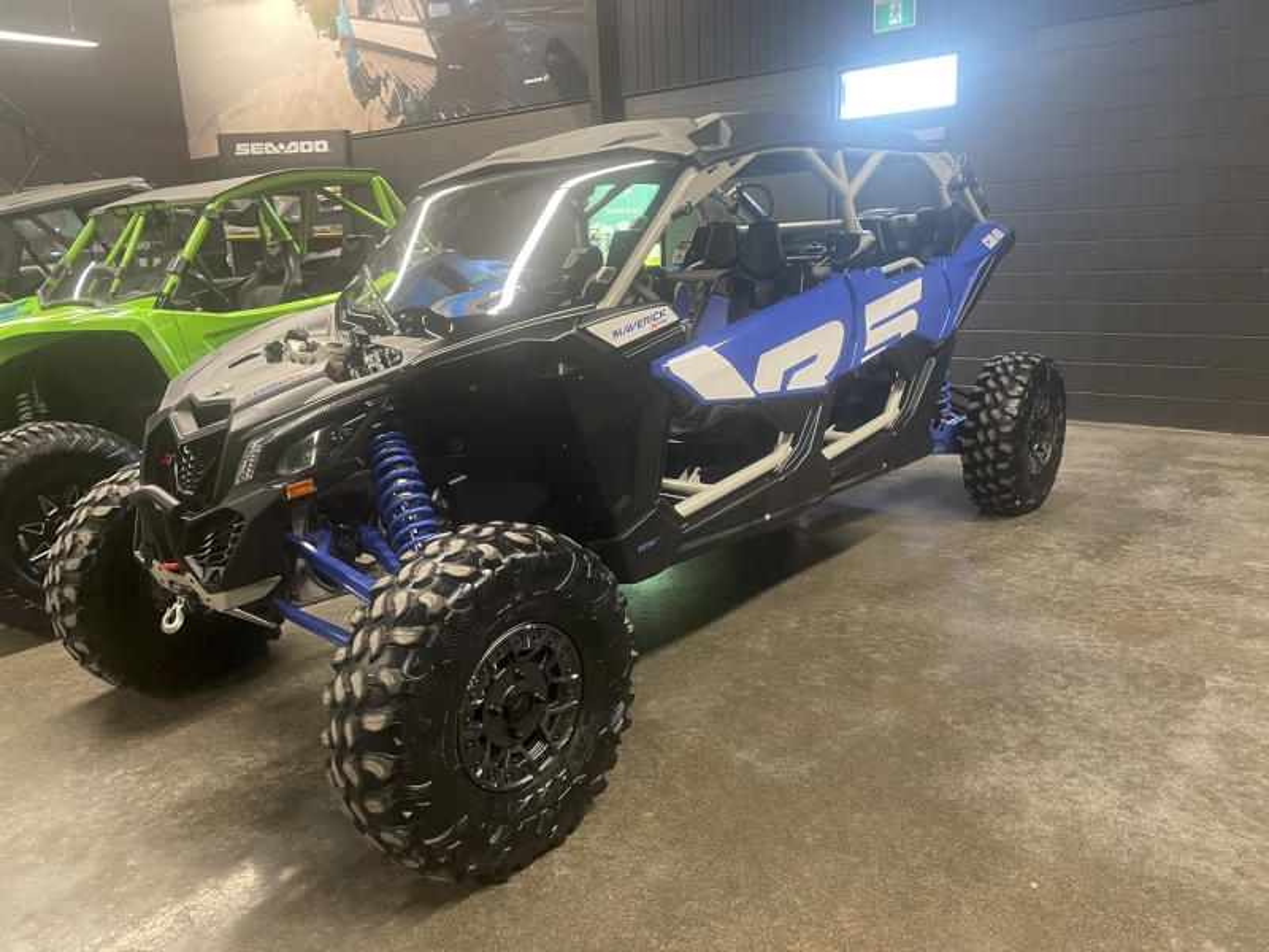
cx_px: 634
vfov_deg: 53.1
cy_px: 476
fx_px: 953
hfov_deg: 67.3
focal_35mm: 26
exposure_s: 1/60
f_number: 1.6
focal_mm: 4.2
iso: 320
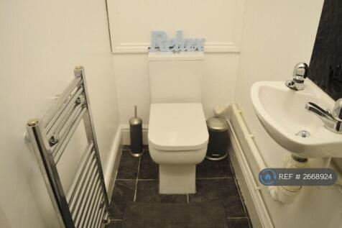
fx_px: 256
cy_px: 114
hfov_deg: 67.4
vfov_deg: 47.9
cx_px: 171
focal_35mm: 27
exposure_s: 1/60
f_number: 3.5
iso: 640
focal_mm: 18
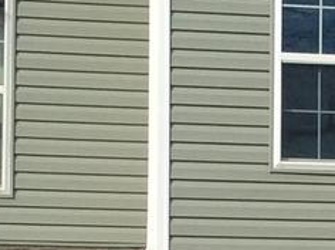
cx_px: 414
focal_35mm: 195
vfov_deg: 7.5
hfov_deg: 10.0
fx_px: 1883
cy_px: 325
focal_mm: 3.3
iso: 32
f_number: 2.4
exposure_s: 1/1167
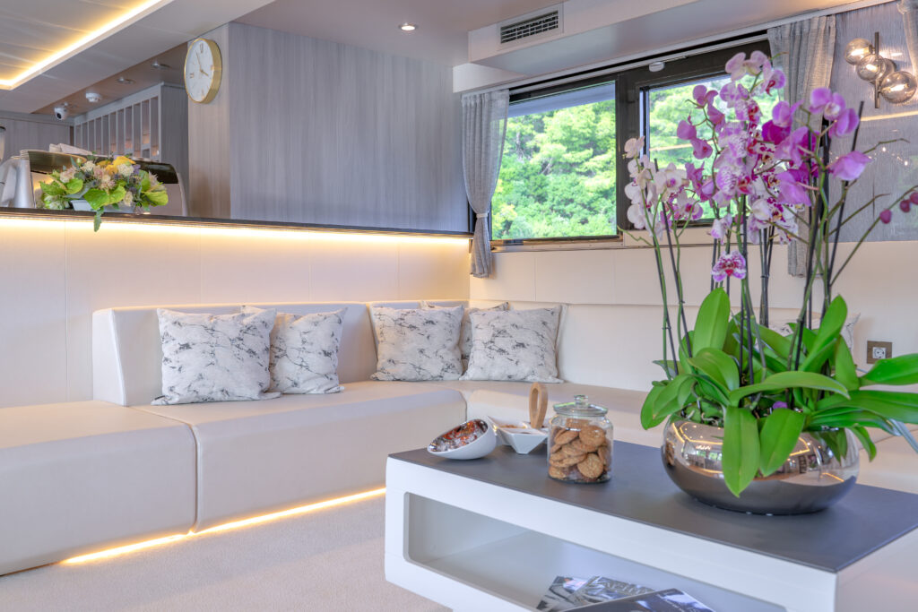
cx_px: 459
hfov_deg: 58.7
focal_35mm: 32
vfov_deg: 41.1
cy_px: 306
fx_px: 816
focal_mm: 32
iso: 400
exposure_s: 1/30
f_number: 5
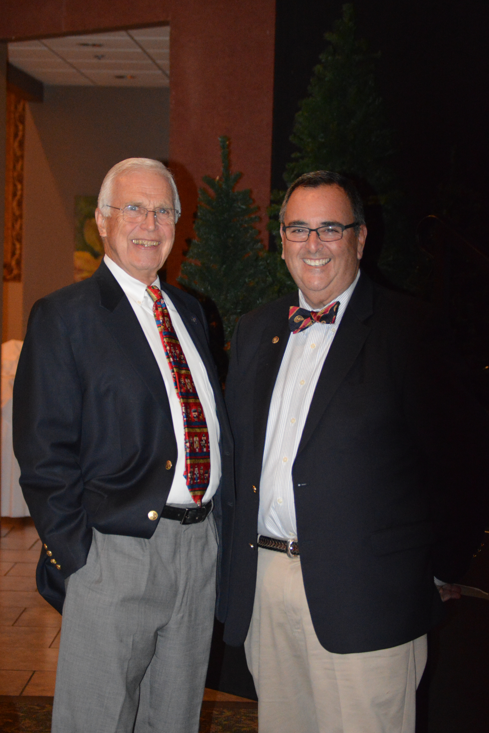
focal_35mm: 84
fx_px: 1701
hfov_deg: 16.4
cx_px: 243
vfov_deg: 24.3
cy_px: 368
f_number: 4
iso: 3200
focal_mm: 55
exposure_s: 1/60
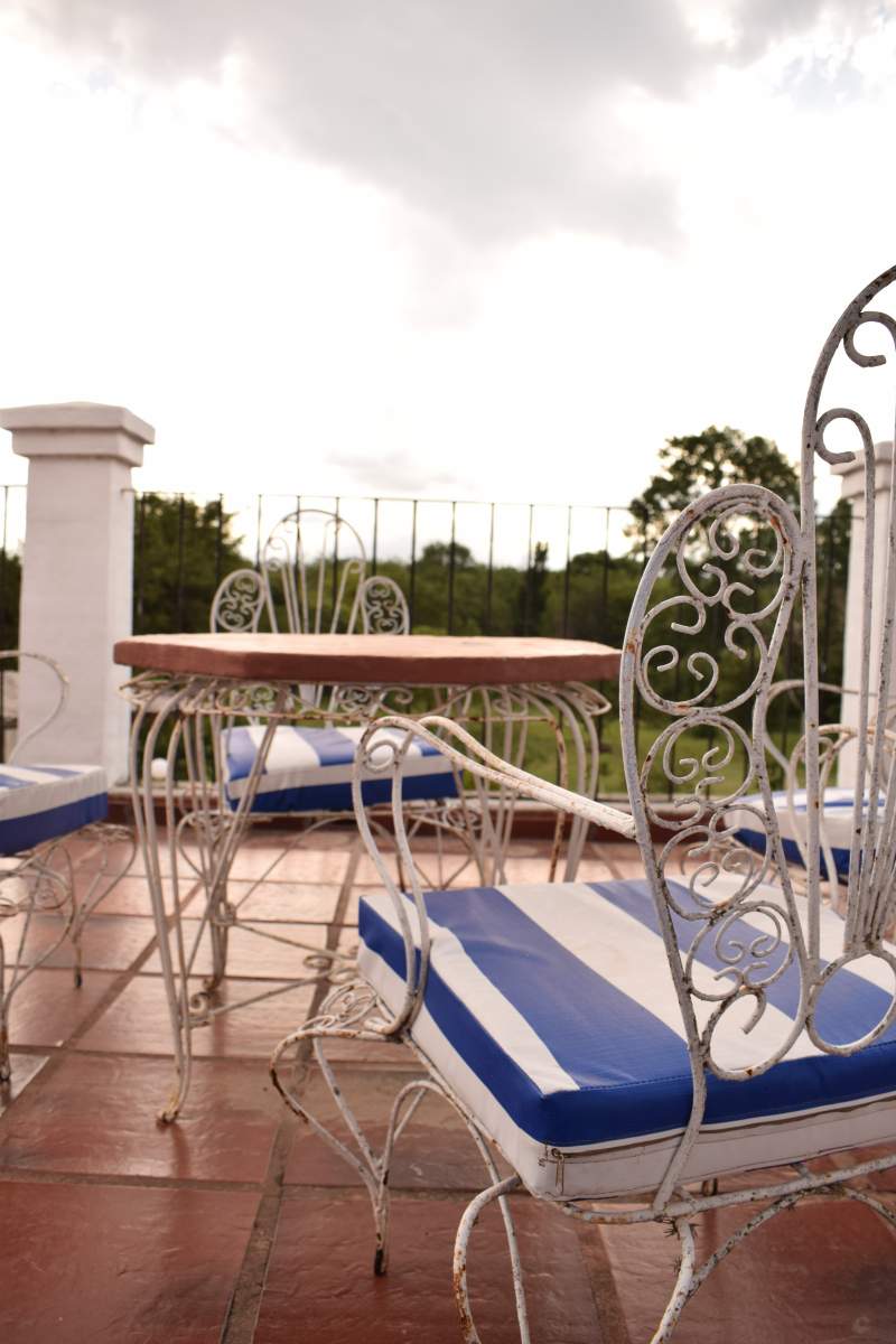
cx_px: 448
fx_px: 1008
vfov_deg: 67.4
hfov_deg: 47.9
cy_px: 672
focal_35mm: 27
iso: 100
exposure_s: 1/250
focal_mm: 18
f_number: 5.6
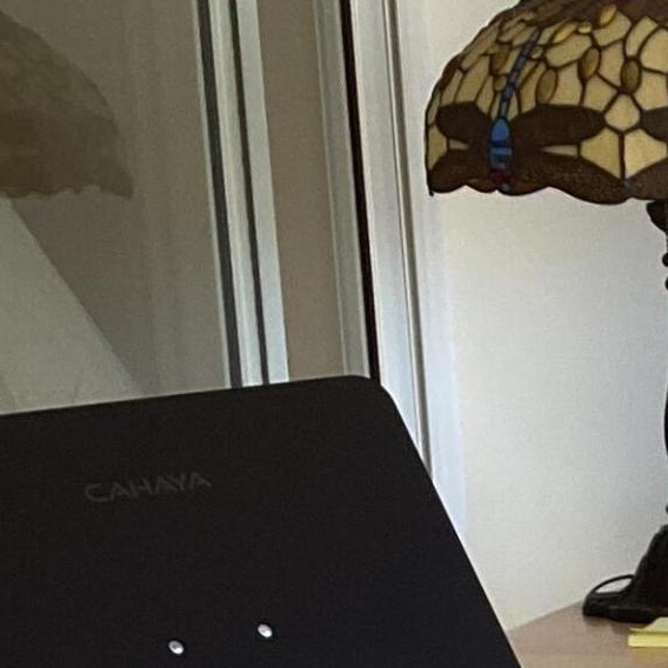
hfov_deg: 11.7
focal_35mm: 139
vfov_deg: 12.2
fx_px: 3035
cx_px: 1164
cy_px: 842
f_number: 2.4
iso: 25
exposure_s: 1/122
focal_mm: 3.3
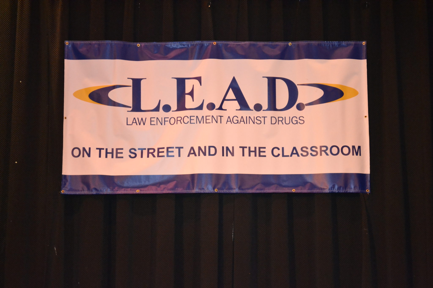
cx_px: 216
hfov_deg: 24.6
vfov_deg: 16.6
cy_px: 144
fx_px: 992
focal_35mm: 82
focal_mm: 55
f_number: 5.6
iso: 3200
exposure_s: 1/60
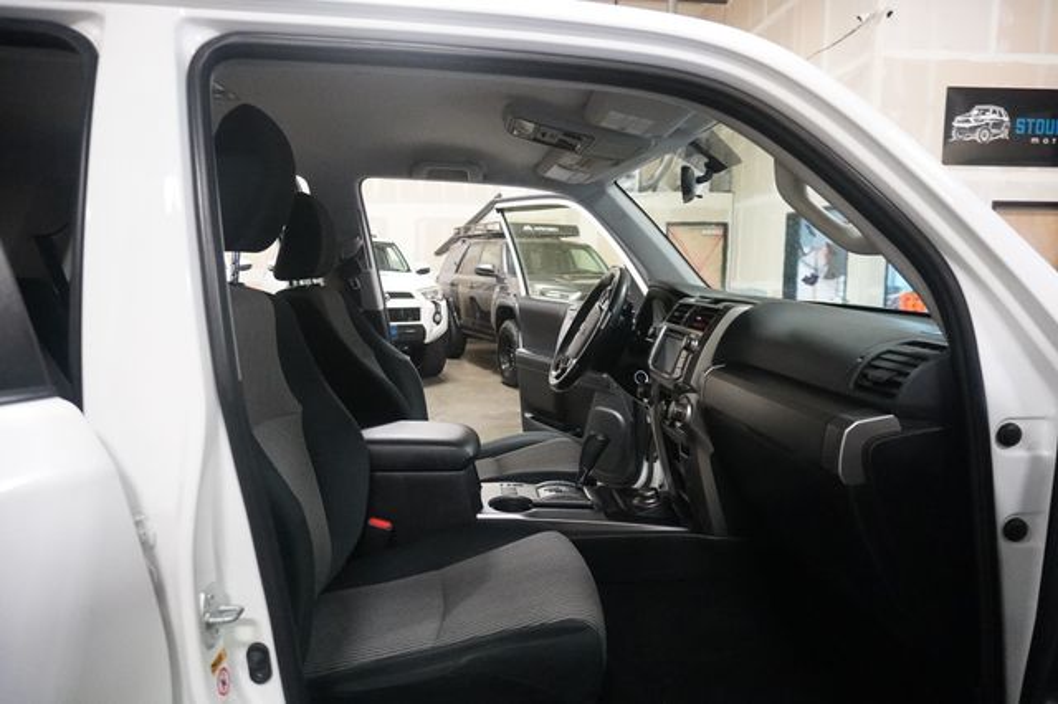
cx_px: 529
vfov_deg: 53.1
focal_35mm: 24
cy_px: 352
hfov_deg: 73.8
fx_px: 705
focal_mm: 16
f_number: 3.5
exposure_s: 1/160
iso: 6400
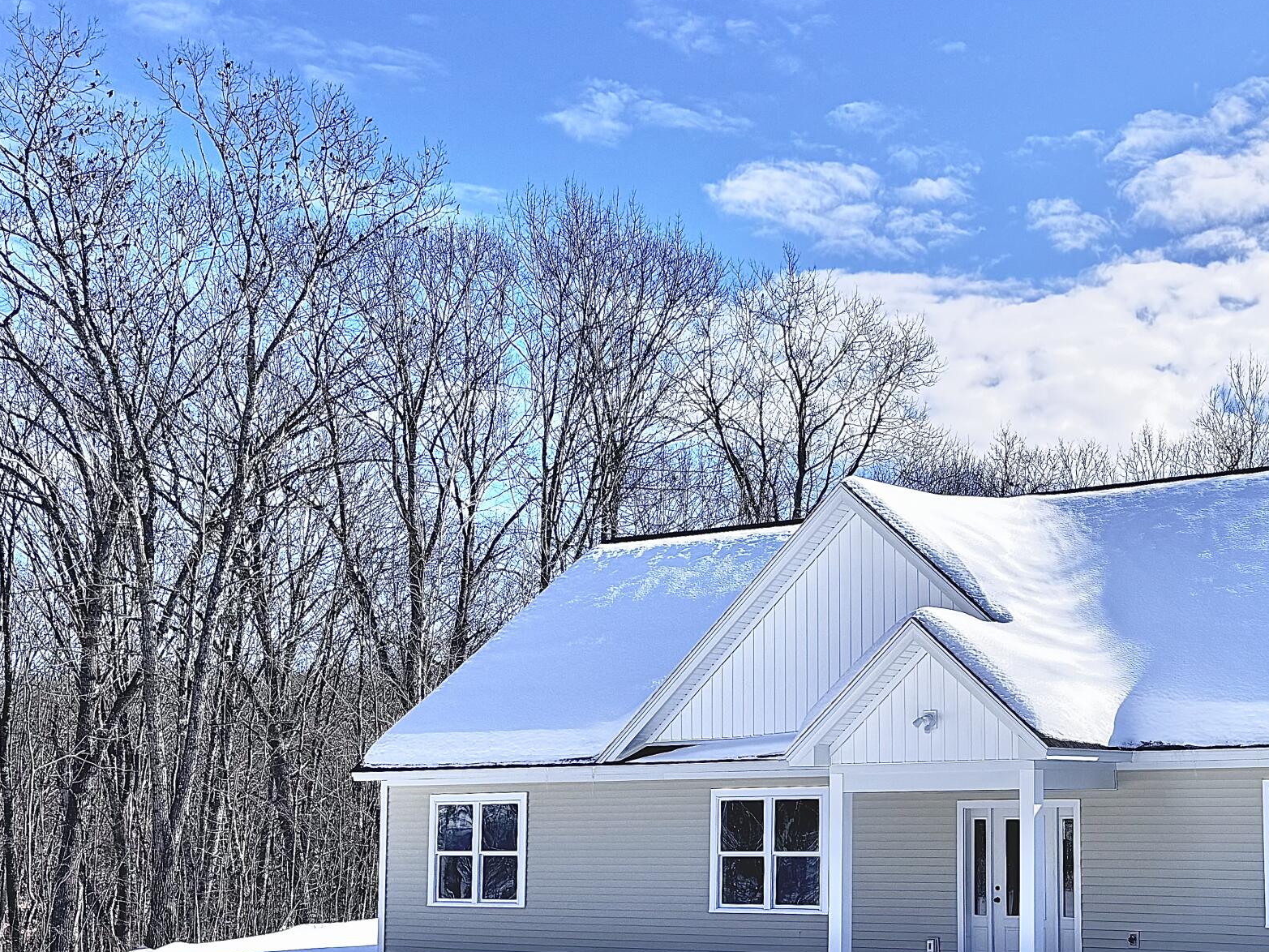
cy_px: 654
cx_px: 1134
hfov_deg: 38.5
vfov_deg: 31.2
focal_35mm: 46
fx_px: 1686
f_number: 1.78
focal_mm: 6.76
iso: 80
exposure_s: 1/3802
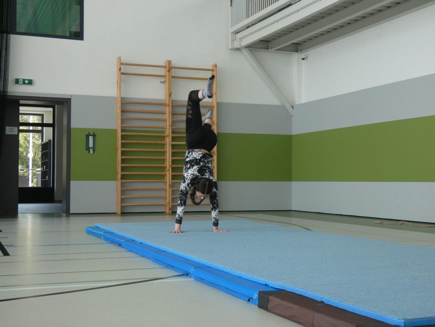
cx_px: 218
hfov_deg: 36.2
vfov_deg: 27.5
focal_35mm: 53
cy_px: 164
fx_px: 666
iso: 160
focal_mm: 9.5
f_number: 3.9
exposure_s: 1/80
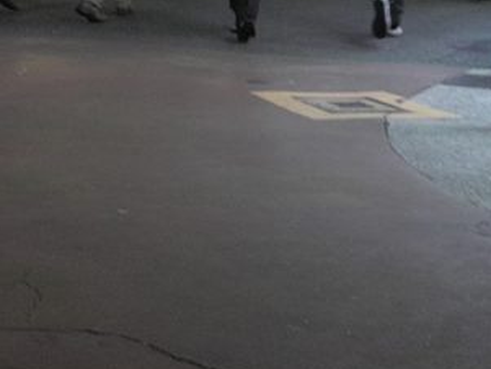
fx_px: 1901
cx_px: -144
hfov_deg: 14.1
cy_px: -46
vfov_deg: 10.9
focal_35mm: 134
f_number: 2.8
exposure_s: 1/40
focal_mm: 24.2
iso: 800
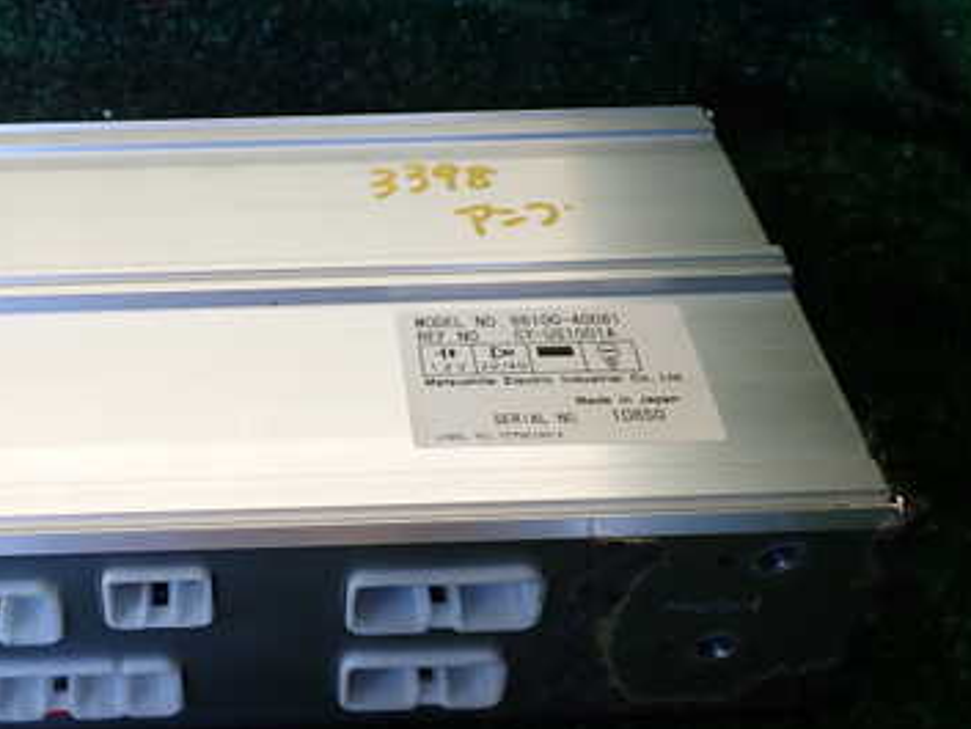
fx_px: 1431
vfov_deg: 28.6
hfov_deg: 36.6
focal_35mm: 51
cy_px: 374
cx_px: 245
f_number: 2.3
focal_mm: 5.4
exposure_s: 1/100
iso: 100
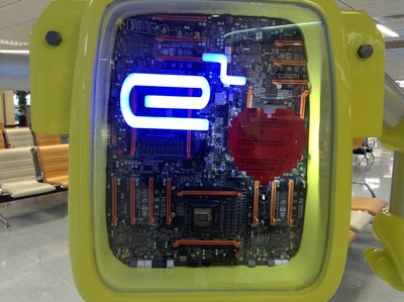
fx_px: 385
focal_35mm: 33
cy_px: 151
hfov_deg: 55.4
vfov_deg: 42.9
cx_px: 202
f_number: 2.4
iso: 80
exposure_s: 1/24
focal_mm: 3.3
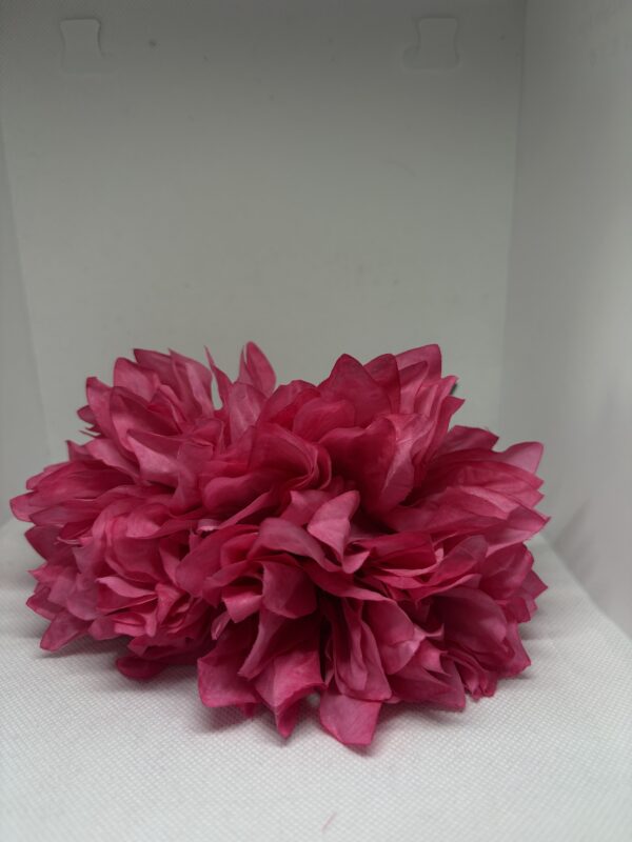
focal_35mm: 26
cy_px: 421
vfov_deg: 67.3
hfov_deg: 53.1
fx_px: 633
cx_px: 316
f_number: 1.6
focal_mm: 5.96
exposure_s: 1/195
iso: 40
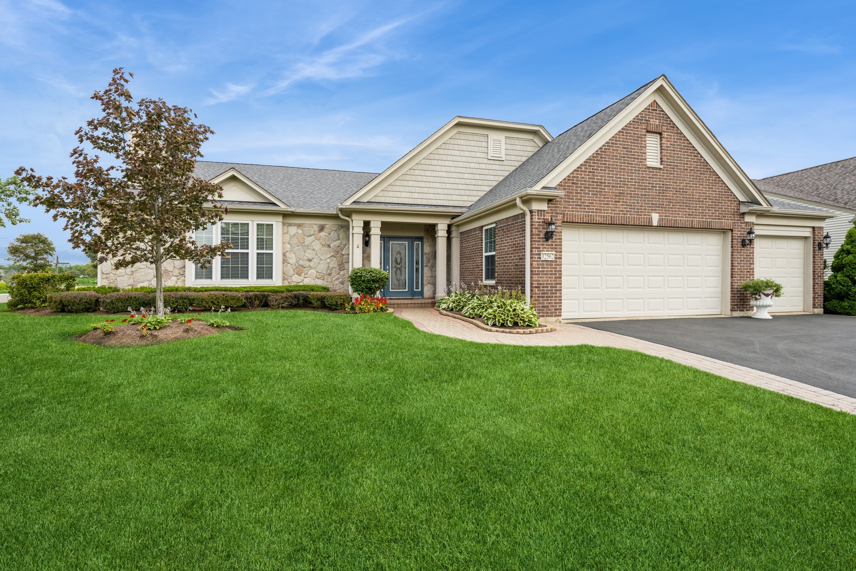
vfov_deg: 70.4
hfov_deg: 93.3
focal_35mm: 17
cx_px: 428
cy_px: 286
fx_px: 404
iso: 200
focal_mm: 17
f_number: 8
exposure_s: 1/200
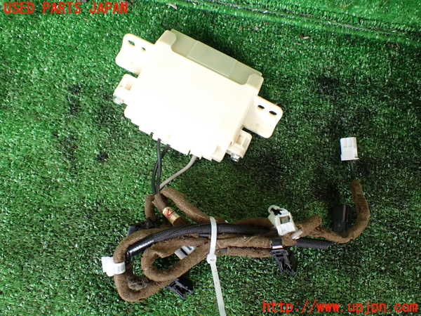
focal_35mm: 30
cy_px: 158
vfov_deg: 46.8
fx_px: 365
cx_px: 210
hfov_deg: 60.0
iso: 250
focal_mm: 5.4
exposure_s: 1/125
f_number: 2.3
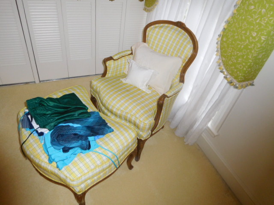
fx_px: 198
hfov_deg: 69.4
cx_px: 137
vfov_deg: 54.9
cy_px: 102
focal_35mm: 25
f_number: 3.4
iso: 200
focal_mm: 4.5
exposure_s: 1/30
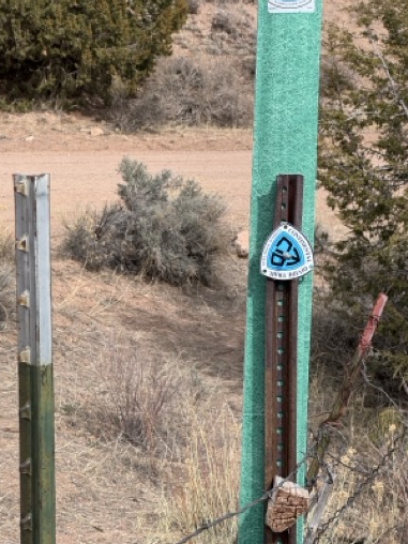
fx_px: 1524
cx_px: 177
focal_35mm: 97
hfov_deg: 15.2
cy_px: 236
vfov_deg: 20.2
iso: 25
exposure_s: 1/681
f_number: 2.8
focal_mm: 9
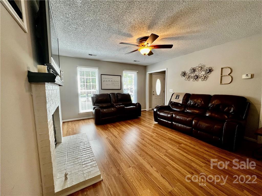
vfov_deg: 89.9
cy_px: 98
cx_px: 131
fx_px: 98
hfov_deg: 106.2
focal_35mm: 13
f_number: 1.8
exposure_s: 1/120
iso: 160
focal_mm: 1.57
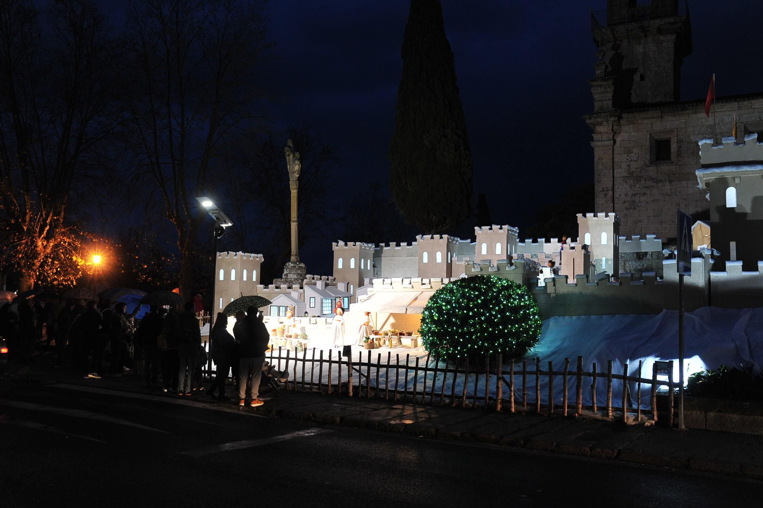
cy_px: 254
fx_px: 741
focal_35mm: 35
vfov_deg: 37.8
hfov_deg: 54.5
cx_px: 382
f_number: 5.6
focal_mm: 35
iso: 2500
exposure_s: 1/60
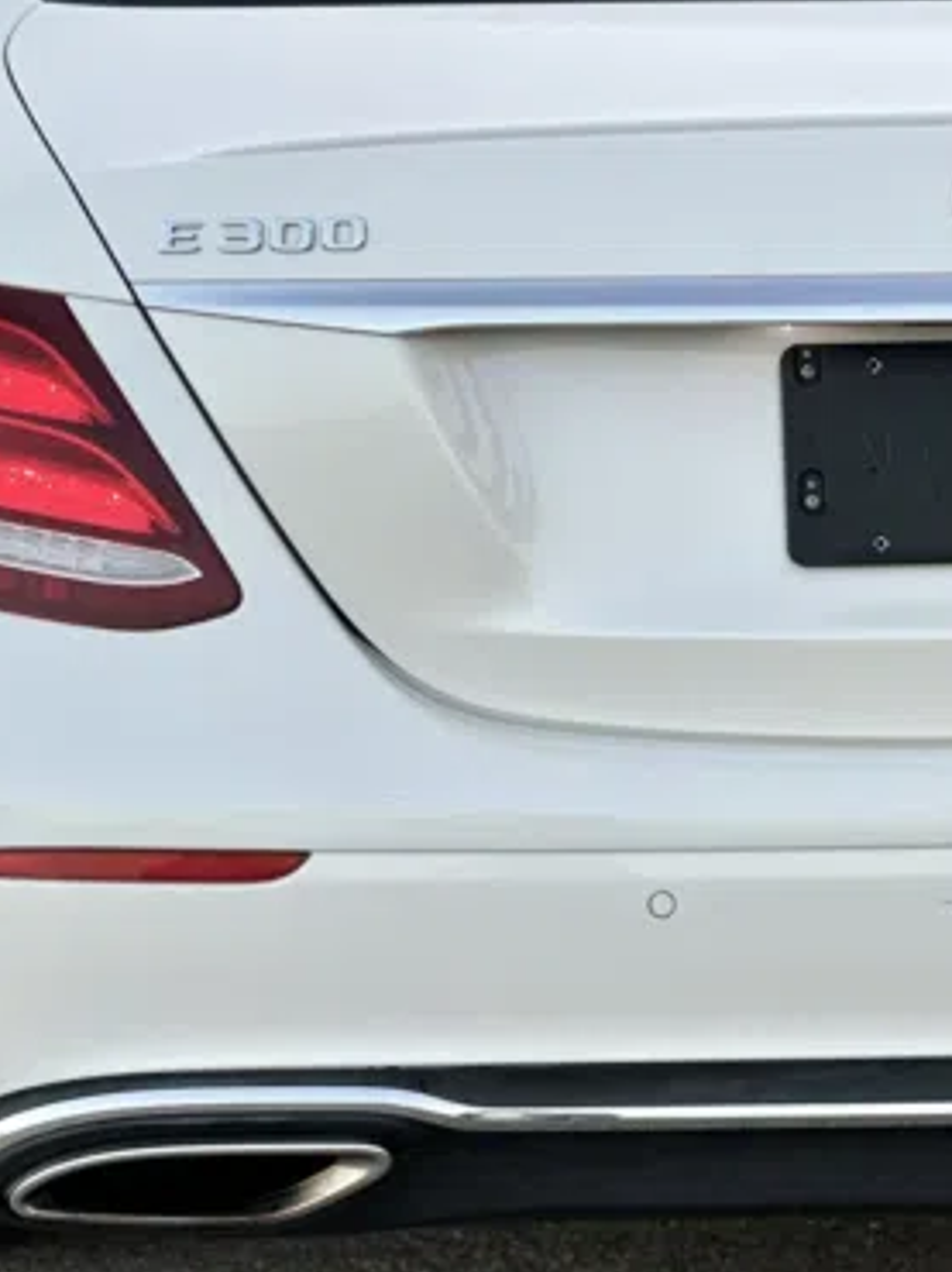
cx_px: 388
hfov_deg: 9.9
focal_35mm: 150
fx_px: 5507
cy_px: 433
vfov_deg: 13.2
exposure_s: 1/100
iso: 50
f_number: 2.8
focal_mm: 9
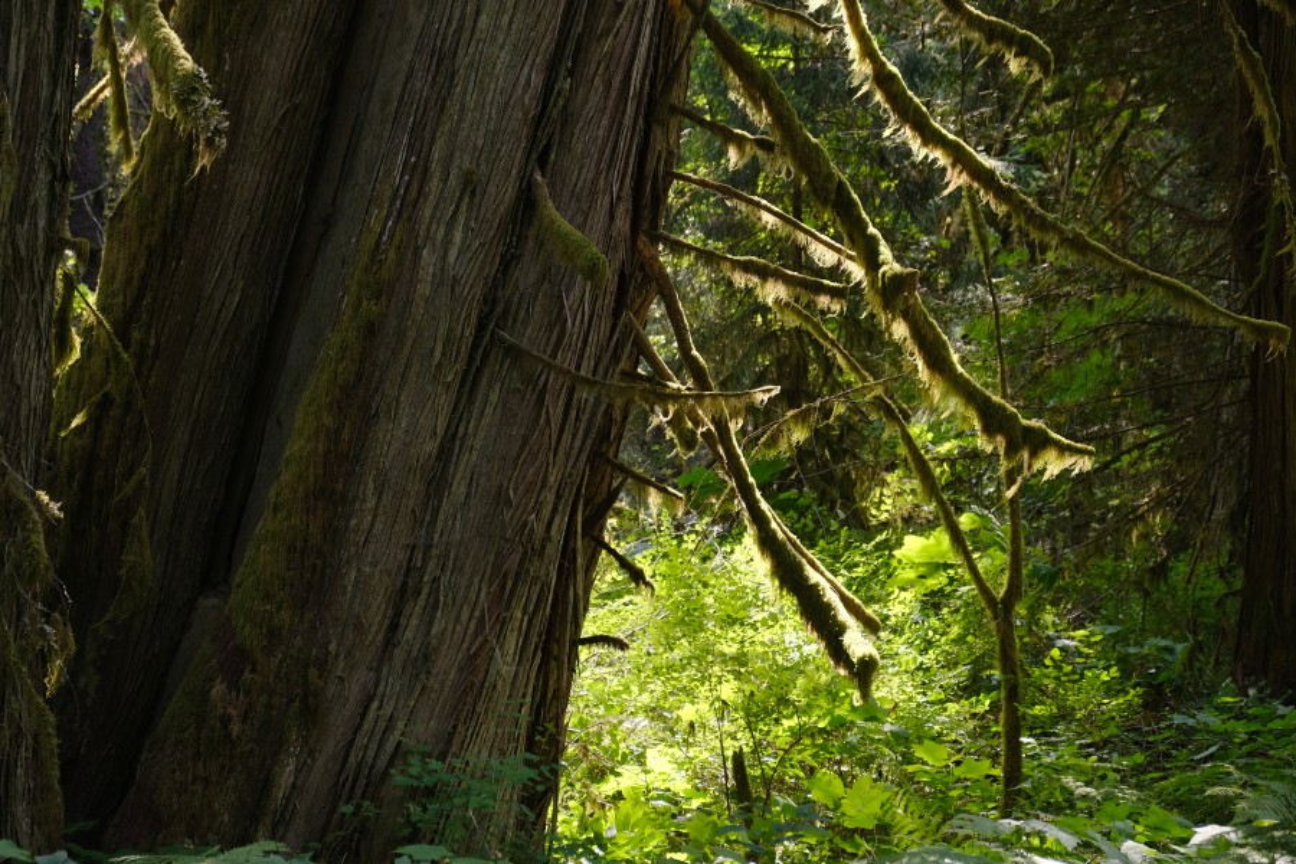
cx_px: 648
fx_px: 2988
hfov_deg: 24.5
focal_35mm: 83
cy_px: 432
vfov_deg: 16.5
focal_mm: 55
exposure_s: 1/125
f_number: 4
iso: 640
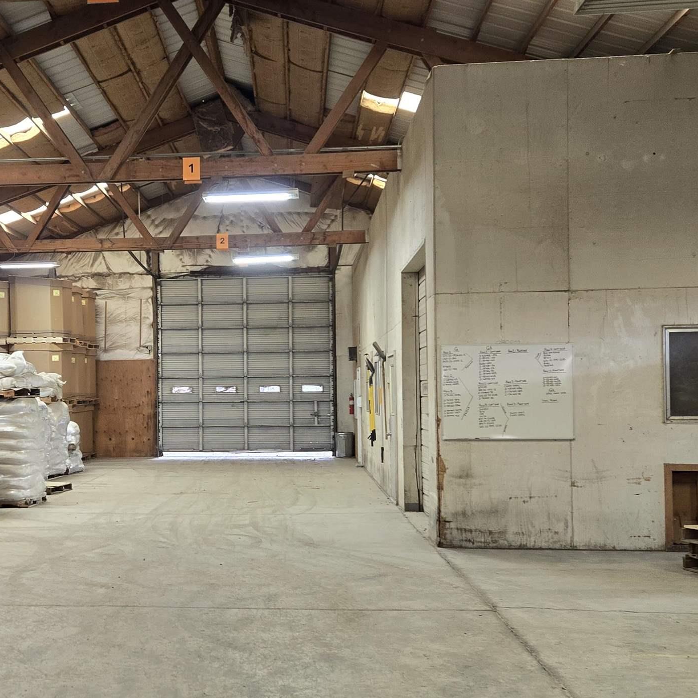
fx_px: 1027
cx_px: 200
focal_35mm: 45
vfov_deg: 37.5
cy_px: 393
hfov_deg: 36.9
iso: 200
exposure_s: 1/120
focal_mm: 5.4
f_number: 1.8
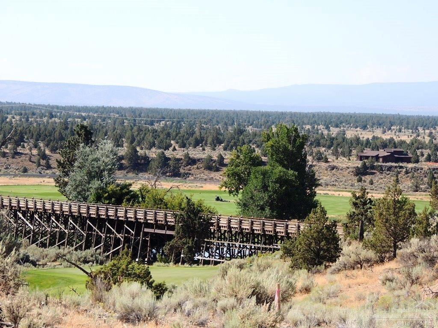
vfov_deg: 9.6
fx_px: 1961
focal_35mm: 155
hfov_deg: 12.7
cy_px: 164
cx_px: 219
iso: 100
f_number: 4.4
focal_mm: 27.6
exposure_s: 1/400
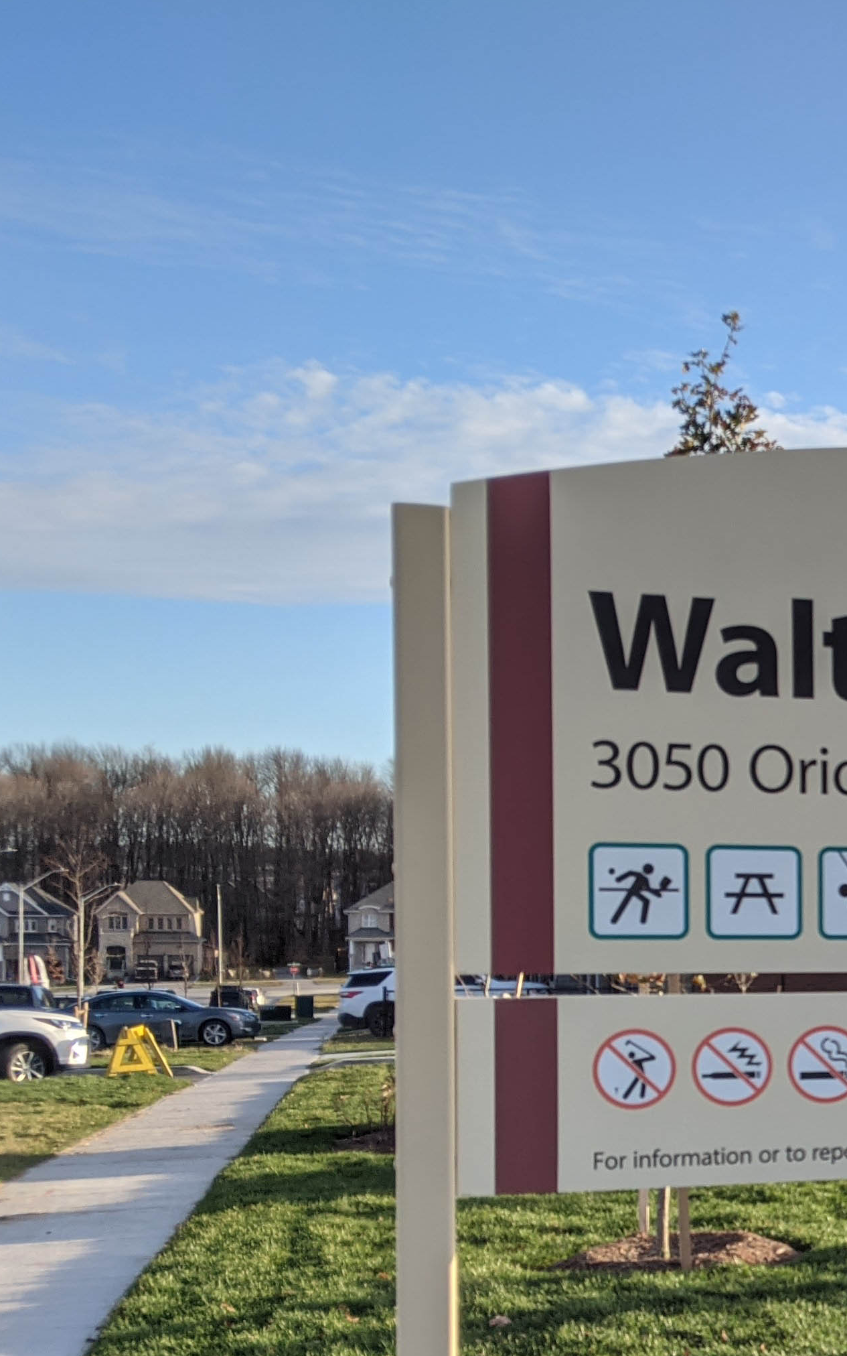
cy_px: 999
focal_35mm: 57
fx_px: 2105
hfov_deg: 20.0
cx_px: 1223
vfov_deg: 35.0
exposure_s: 1/1560
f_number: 1.8
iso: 48
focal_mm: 4.44
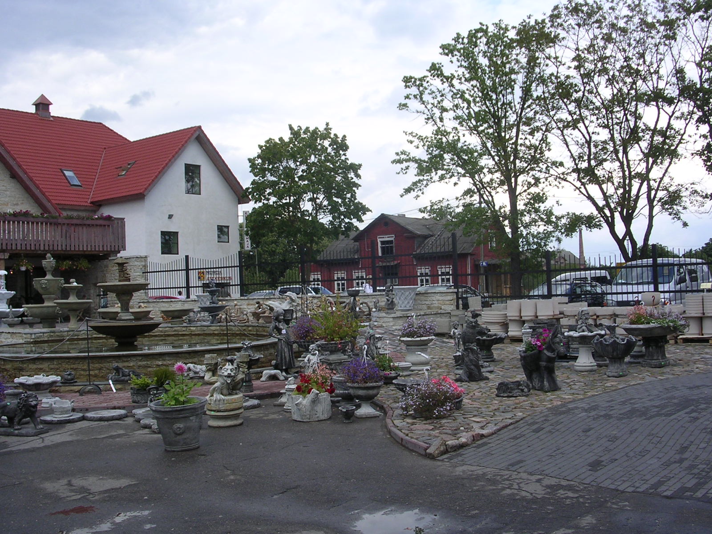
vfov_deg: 37.7
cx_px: 356
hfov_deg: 49.0
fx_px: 782
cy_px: 267
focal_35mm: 38
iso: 100
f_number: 5.6
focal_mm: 5.8
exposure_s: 1/192
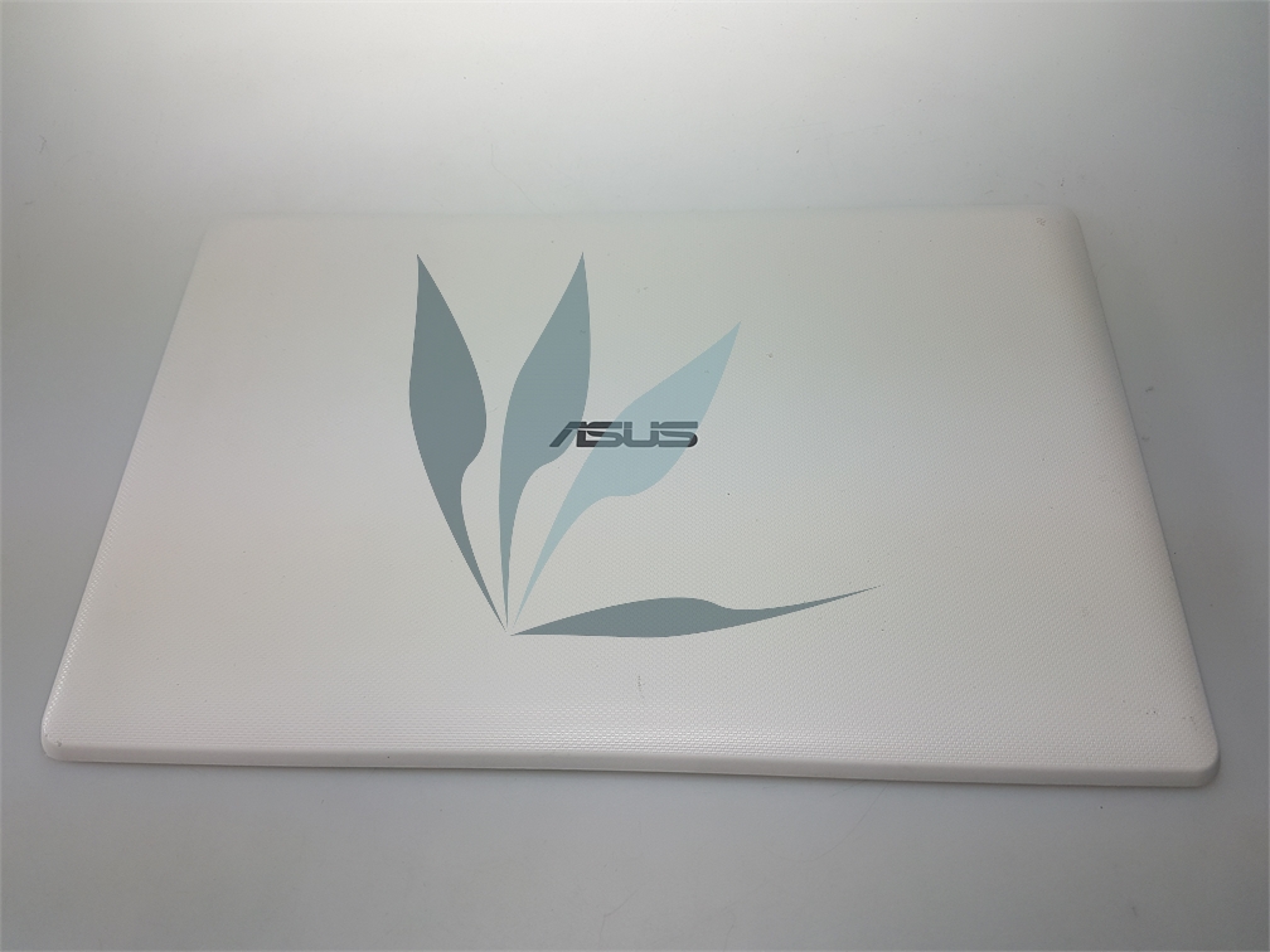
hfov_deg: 67.3
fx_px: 954
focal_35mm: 26
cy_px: 476
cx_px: 635
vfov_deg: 53.1
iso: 40
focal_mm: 4.2
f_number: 1.7
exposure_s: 1/158
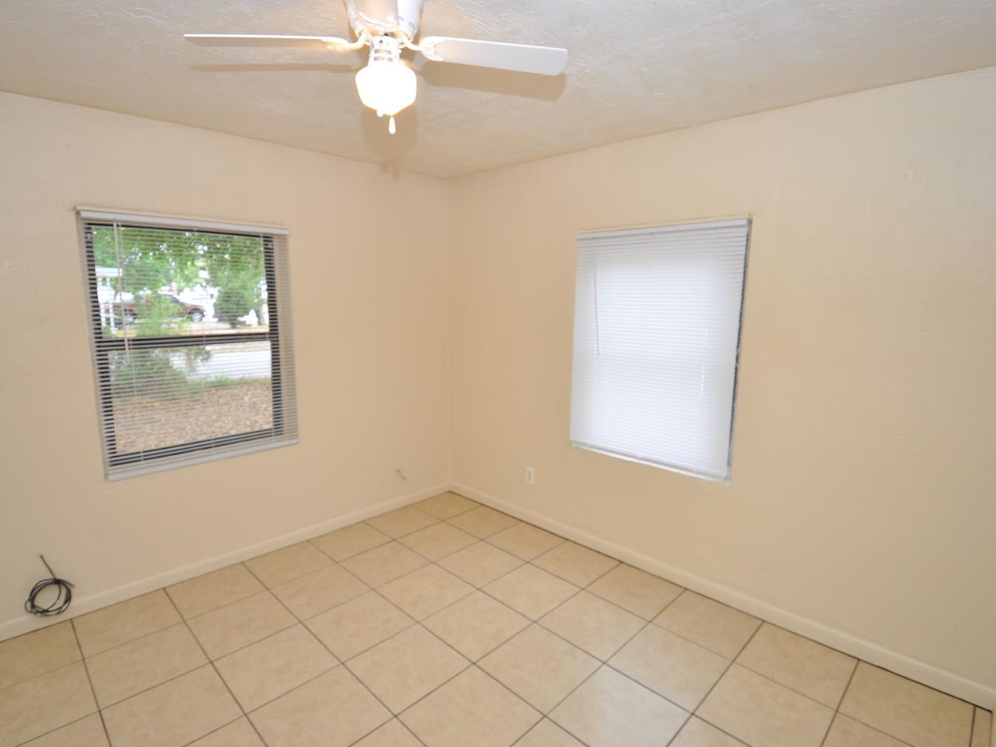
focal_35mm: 17
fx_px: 489
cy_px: 375
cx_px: 513
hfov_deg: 91.0
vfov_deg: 74.7
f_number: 4.5
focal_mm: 10
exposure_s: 1/80
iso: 400
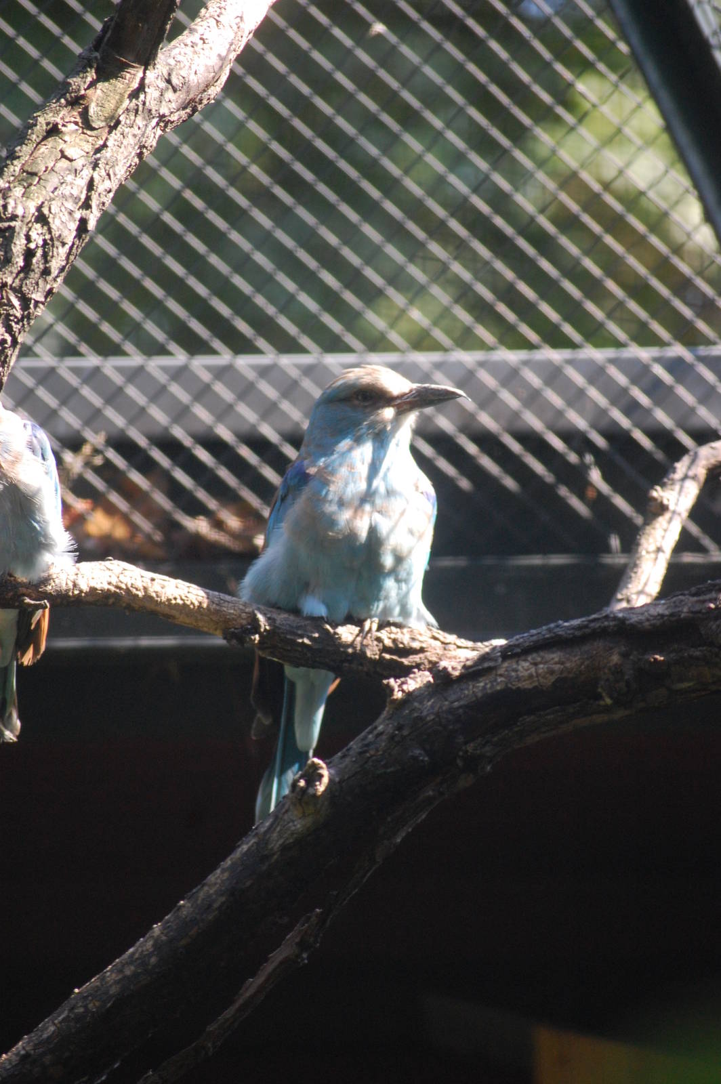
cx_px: 360
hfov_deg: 4.6
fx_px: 9027
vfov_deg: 6.9
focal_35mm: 300
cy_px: 542
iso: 800
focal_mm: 200
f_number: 5.6
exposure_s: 1/160
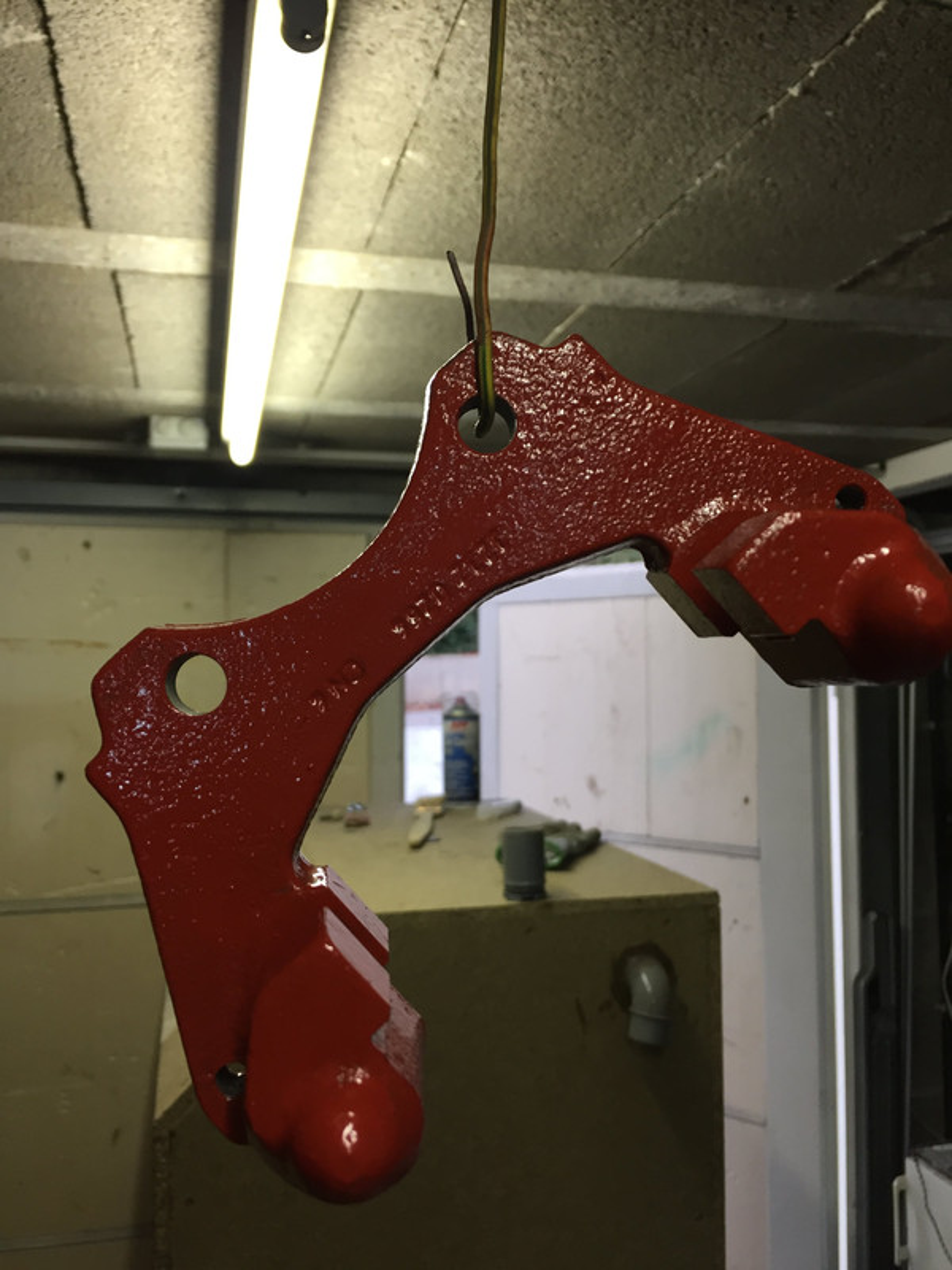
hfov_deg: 48.2
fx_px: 1063
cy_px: 635
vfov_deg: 61.7
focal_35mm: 29
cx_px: 476
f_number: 2.2
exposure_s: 1/33
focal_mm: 4.15
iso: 50
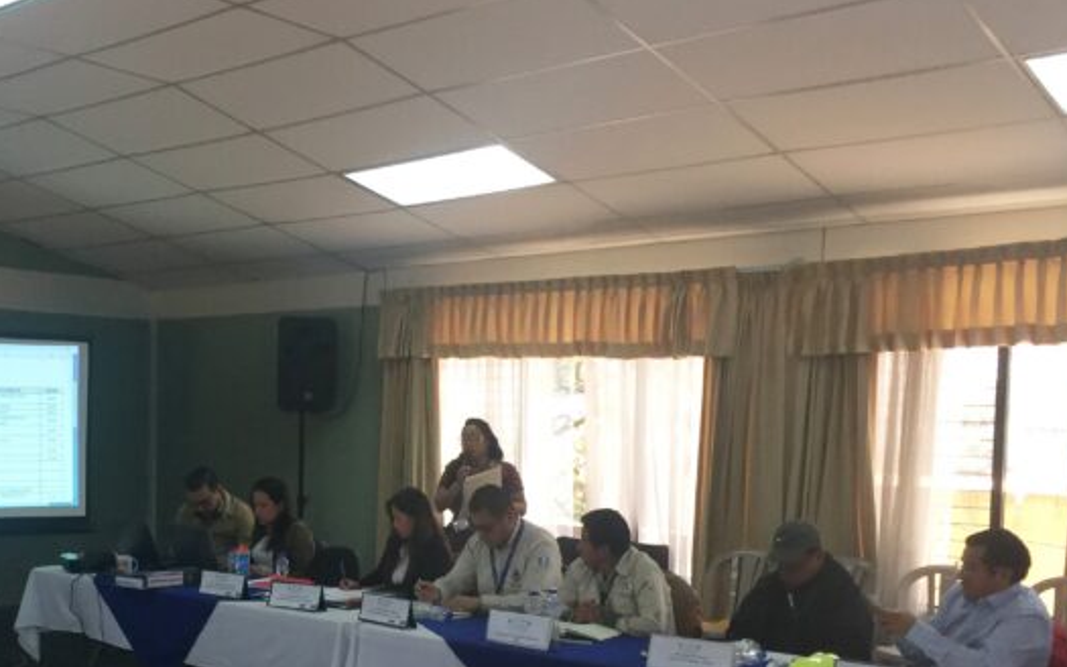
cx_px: 346
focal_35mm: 45
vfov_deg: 28.1
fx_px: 1308
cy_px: 508
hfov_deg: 43.7
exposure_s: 1/30
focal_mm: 4.15
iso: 50
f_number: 2.2
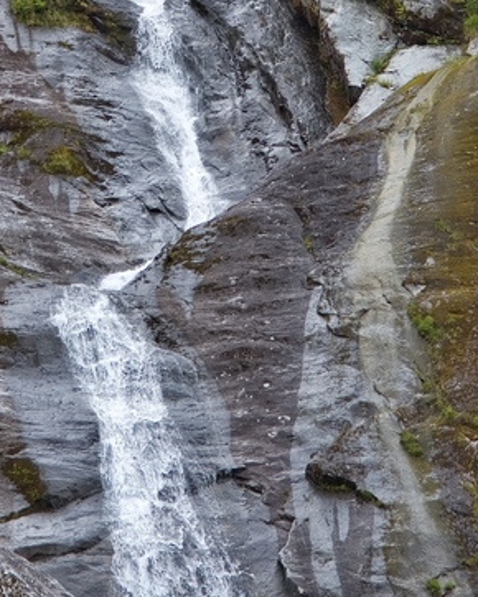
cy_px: -51
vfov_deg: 7.1
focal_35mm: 272
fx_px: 4806
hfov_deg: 5.7
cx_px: 153
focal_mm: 82
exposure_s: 1/200
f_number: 4
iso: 100
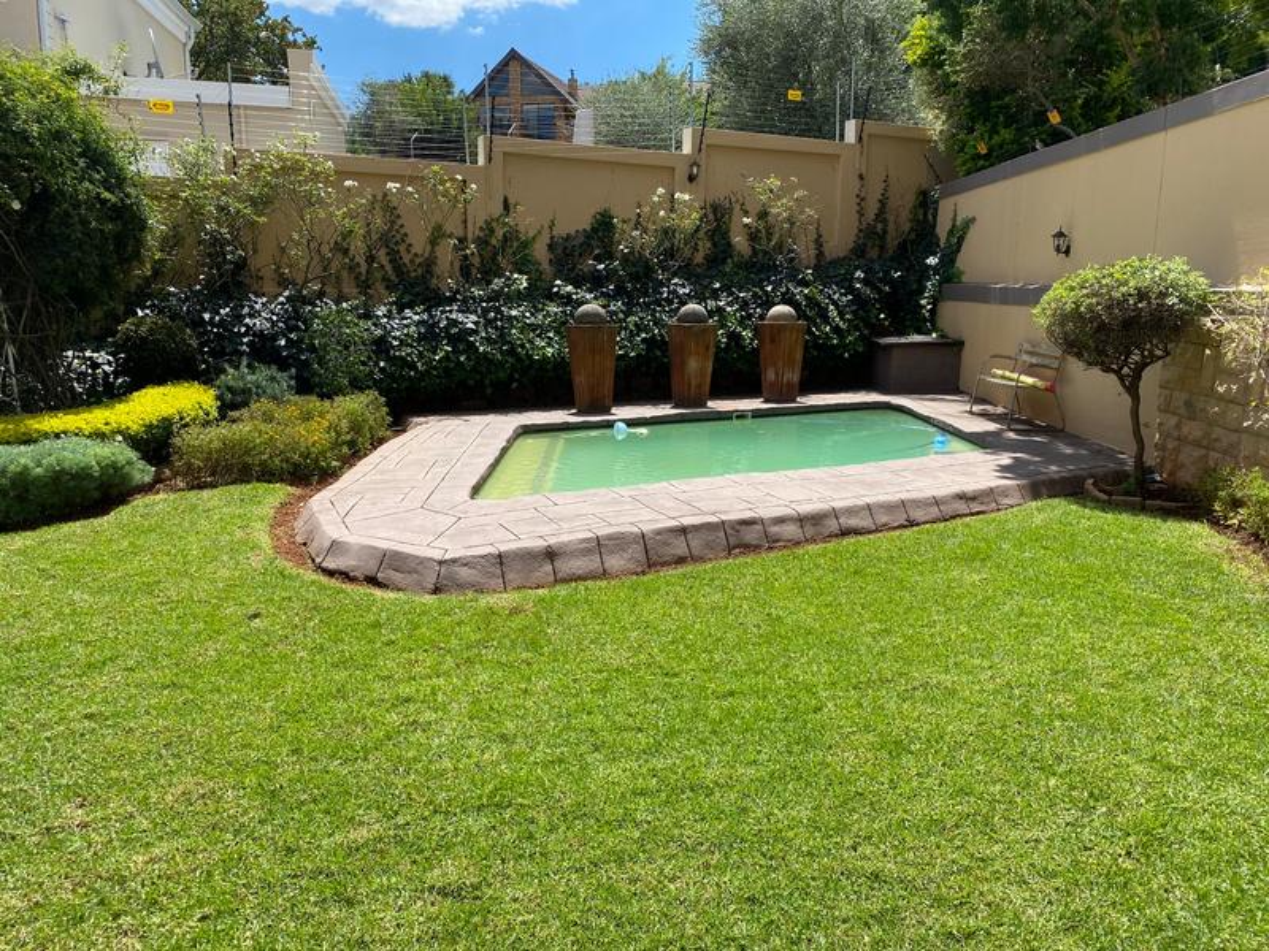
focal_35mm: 26
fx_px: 953
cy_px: 476
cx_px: 634
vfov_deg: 53.1
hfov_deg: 67.3
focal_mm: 4.25
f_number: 1.8
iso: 32
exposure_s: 1/1812
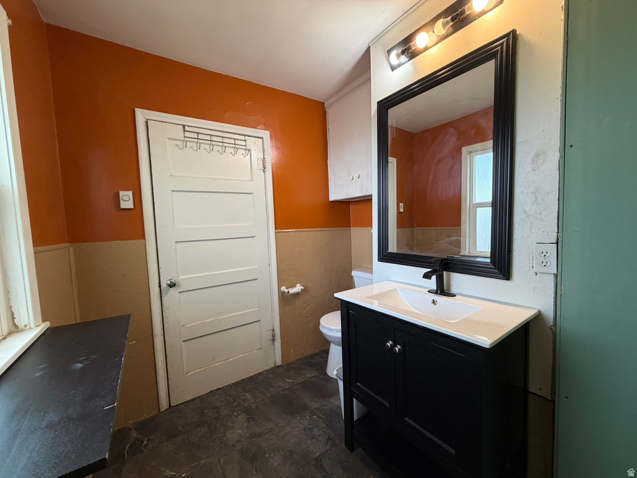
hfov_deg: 102.1
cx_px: 318
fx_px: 258
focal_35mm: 14
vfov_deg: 85.7
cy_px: 239
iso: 320
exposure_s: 1/120
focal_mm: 2.22
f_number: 2.2
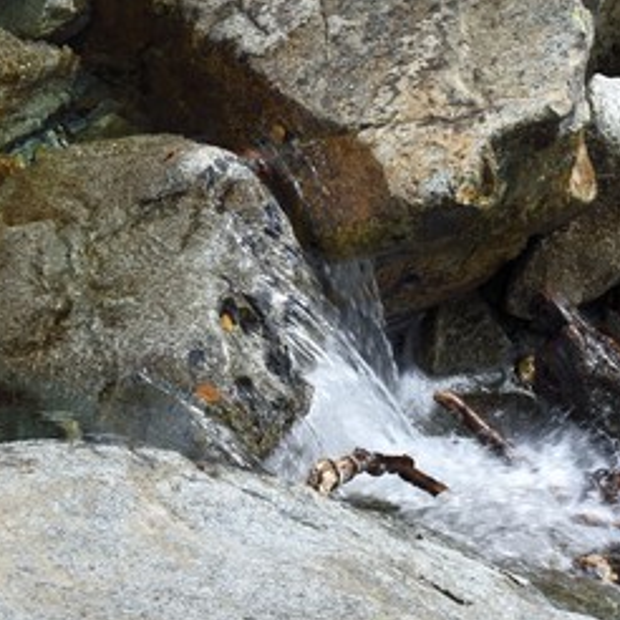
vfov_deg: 20.6
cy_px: 290
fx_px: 1702
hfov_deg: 20.6
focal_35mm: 84
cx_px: 333
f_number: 16
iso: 200
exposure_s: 1/100
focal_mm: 58
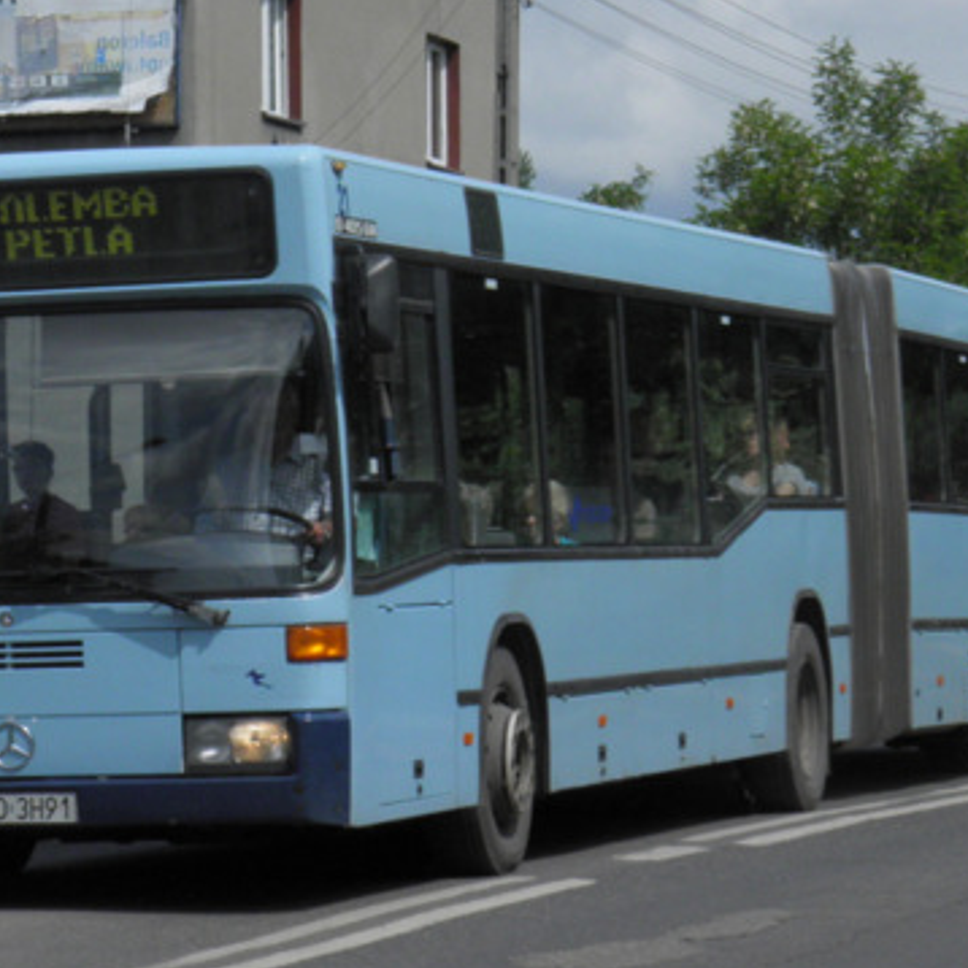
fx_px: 5125
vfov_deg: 10.8
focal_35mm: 162
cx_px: 38
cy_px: 274
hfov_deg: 10.7
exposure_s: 1/640
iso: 50
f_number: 5.5
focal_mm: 13.2
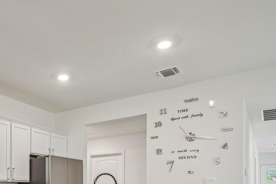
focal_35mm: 32
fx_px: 245
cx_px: 62
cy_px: 174
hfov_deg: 55.3
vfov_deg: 37.7
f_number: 8
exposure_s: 1/15
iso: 400
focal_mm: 10
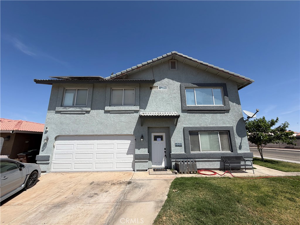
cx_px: 150
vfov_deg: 85.7
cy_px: 112
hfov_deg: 102.1
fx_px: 121
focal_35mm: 14
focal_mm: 2.22
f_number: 2.2
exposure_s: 1/1368
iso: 20
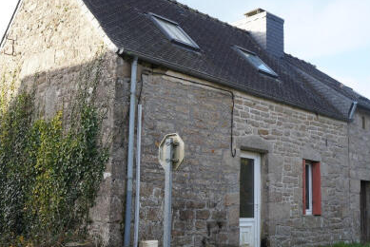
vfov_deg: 30.6
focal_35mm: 44
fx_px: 453
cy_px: 126
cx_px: 189
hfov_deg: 44.5
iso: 200
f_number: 7.1
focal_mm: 24
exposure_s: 1/100
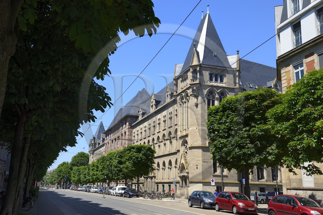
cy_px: 108
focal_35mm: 38
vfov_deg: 35.0
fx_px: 341
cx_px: 162
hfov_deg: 50.7
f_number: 10
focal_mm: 38
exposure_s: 1/250
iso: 200
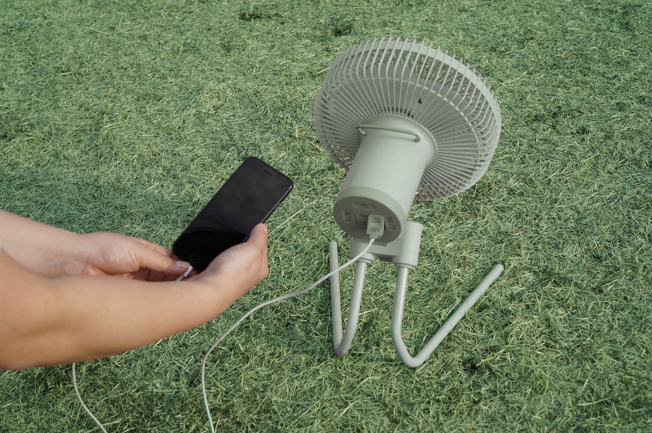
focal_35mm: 52
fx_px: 950
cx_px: 326
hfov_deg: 37.9
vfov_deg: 25.7
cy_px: 216
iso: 100
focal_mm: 35
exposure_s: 1/200
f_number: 6.3
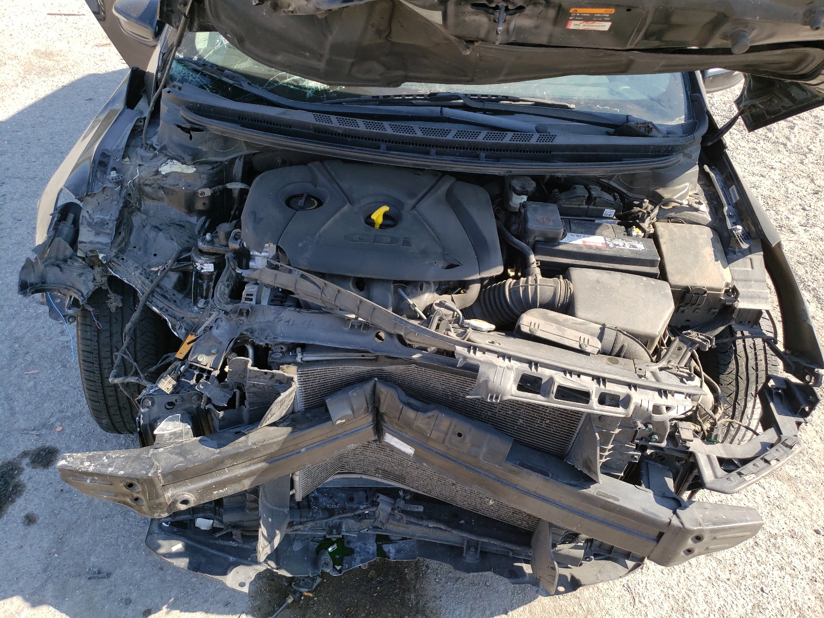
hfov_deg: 67.3
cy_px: 309
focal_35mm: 26
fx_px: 619
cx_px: 412
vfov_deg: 53.1
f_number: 1.5
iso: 50
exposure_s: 1/833
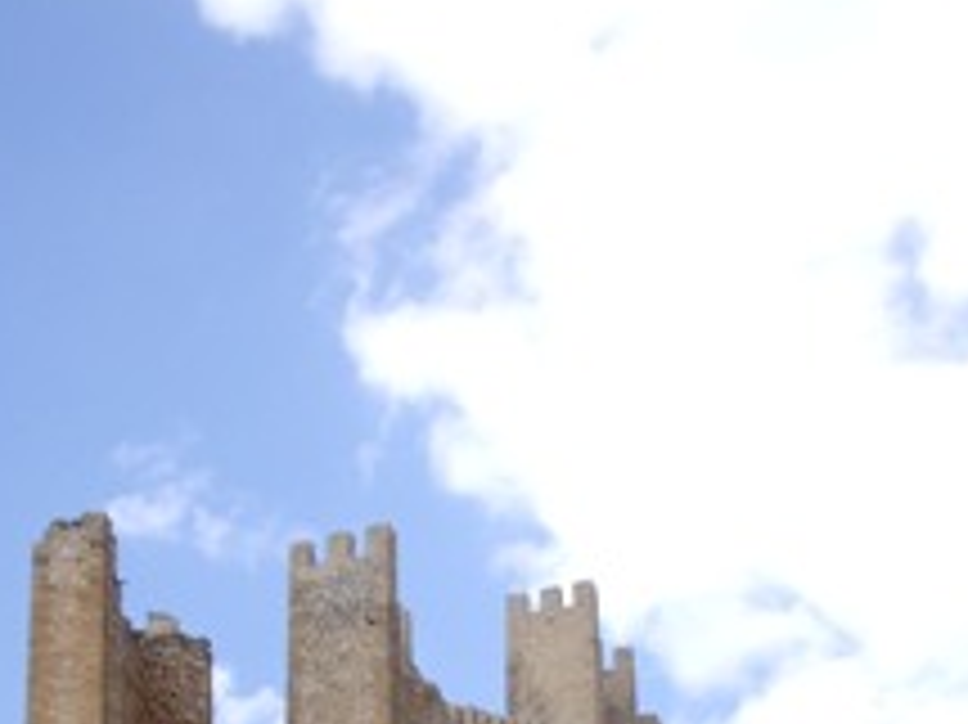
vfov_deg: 12.6
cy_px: 1016
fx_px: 3158
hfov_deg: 17.4
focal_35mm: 113
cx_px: 518
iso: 64
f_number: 2.8
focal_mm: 7.9
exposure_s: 1/500
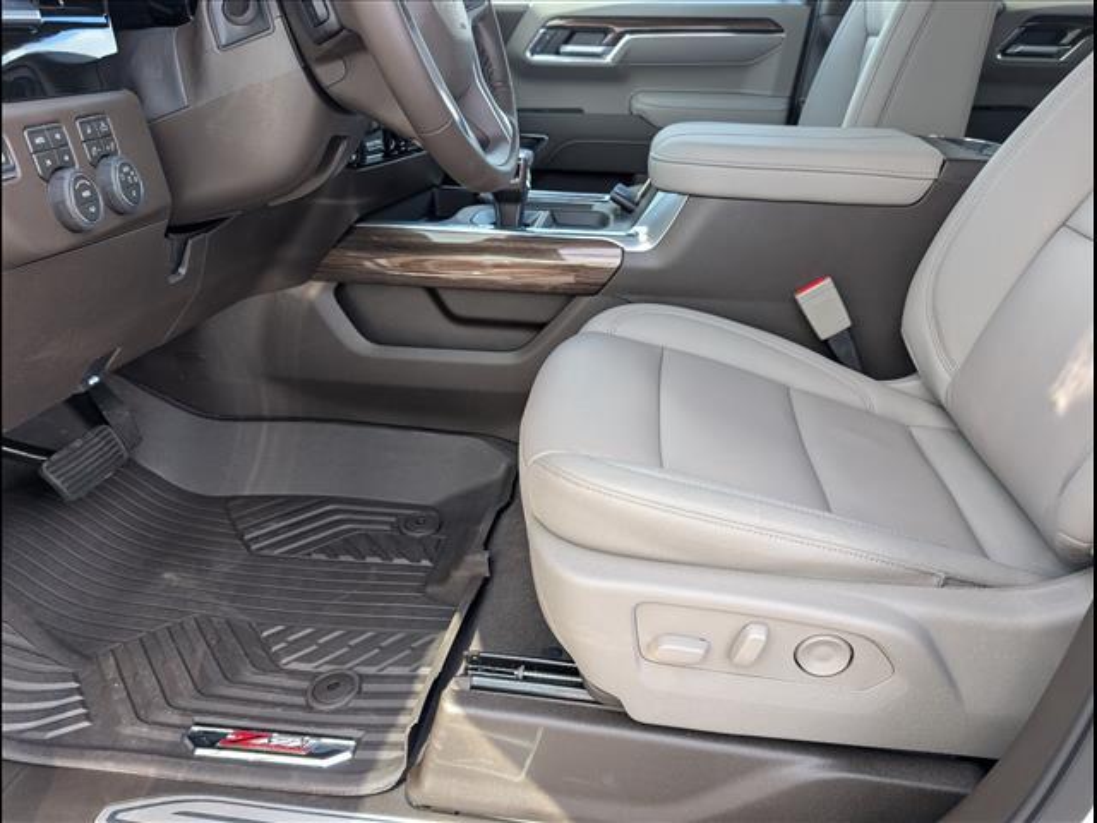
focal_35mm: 24
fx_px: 761
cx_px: 548
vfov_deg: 56.8
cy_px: 412
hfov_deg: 71.6
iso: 86
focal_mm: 6.9
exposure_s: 1/238
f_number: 1.68
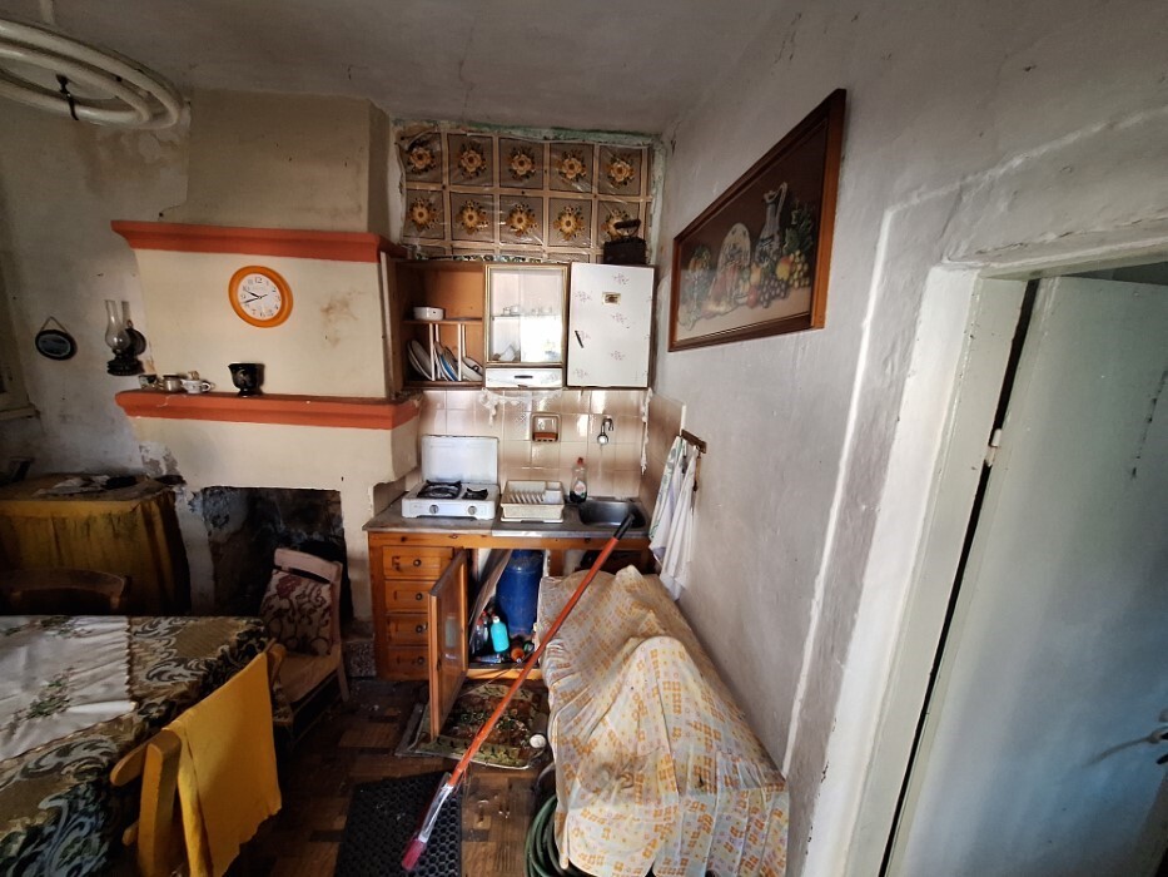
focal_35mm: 13
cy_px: 438
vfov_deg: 89.9
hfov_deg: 106.2
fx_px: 439
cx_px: 584
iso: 400
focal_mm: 1.74
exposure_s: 1/25
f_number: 2.2
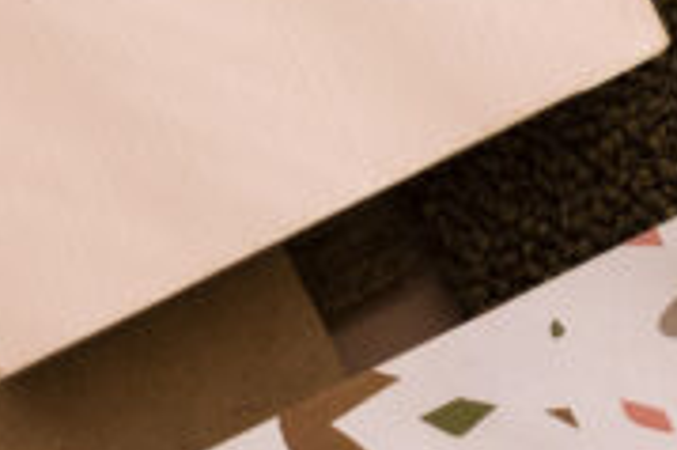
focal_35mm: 287
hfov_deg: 7.2
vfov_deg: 4.8
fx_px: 5392
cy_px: 178
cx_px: 182
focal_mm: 50
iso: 250
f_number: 8
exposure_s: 1/125
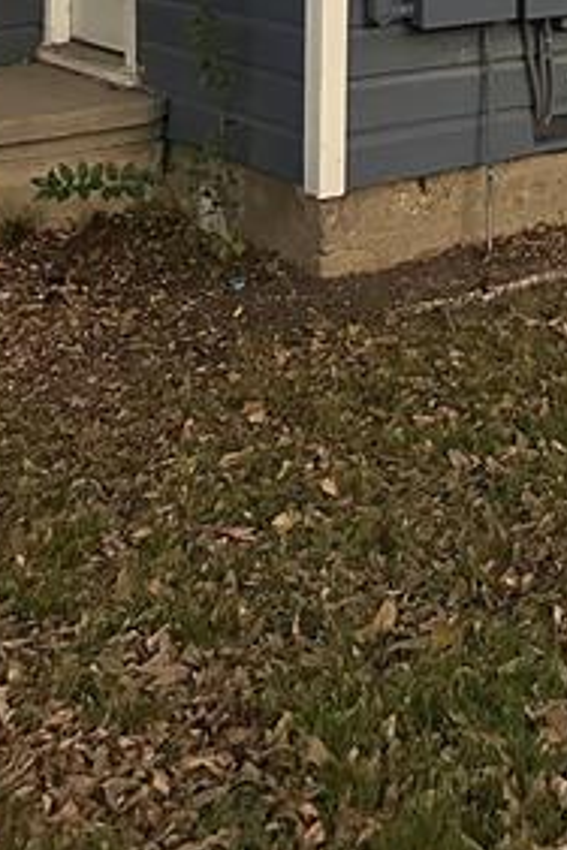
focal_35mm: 68
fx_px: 1606
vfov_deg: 25.3
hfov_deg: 18.9
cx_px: 679
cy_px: -271
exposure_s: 1/60
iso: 800
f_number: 1.78
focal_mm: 6.86
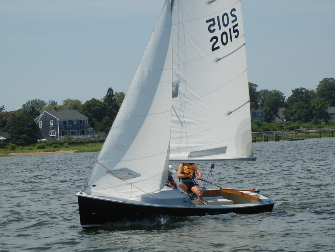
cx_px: 194
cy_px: 125
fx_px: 1520
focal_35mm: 157
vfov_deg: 9.5
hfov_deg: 12.6
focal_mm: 24
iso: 160
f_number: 9.2
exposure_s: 1/430
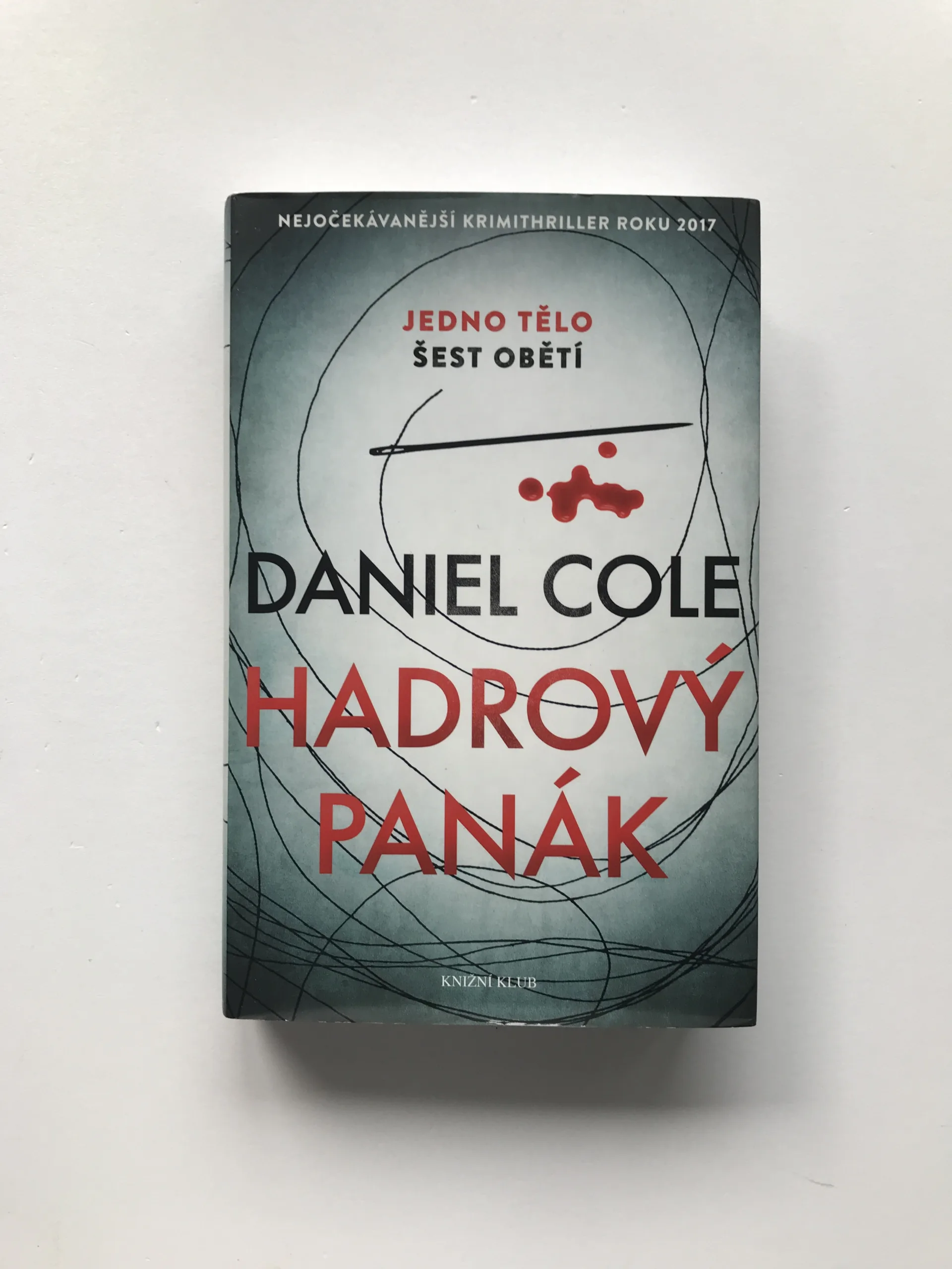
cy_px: 634
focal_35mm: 28
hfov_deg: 49.7
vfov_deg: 63.4
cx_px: 476
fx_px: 1027
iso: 20
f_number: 1.8
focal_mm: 3.99
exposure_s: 1/126
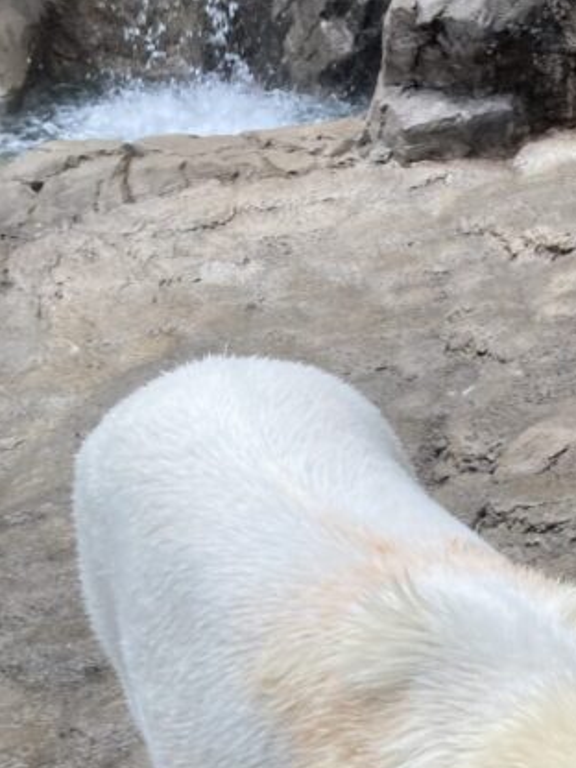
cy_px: 731
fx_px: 1531
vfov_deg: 26.9
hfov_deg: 19.9
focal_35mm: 69
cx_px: 705
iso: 20
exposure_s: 1/121
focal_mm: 3.99
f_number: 1.8
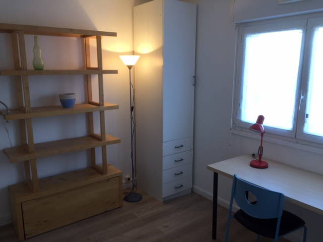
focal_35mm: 29
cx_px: 162
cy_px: 121
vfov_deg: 48.2
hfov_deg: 61.7
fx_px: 271
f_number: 2.2
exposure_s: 1/50
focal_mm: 4.15
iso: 40
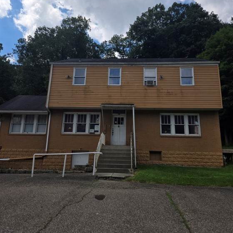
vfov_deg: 57.2
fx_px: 213
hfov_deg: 57.3
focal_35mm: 28
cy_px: 108
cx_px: 120
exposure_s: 1/2565
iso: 25
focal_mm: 5.4
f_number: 1.8
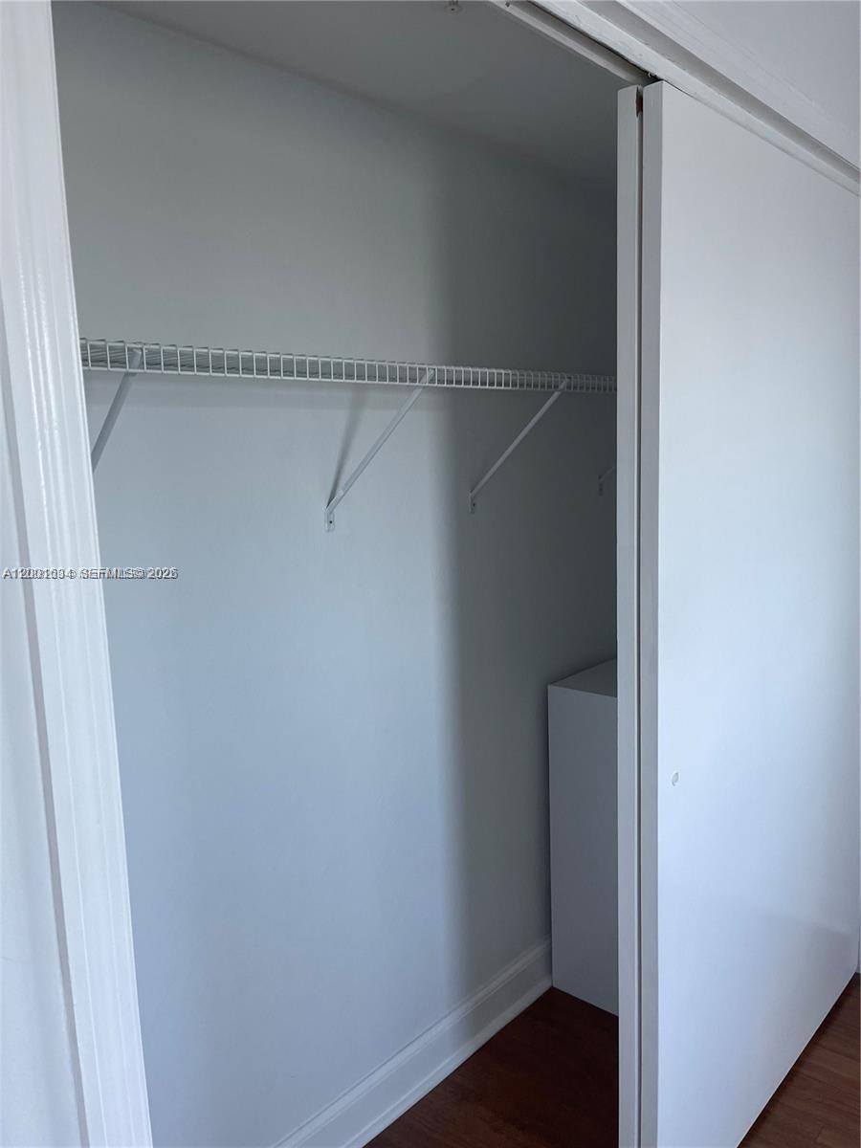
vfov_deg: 67.3
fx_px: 862
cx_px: 430
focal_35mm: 26
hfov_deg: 53.1
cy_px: 574
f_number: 1.6
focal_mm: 5.1
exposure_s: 1/120
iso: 125
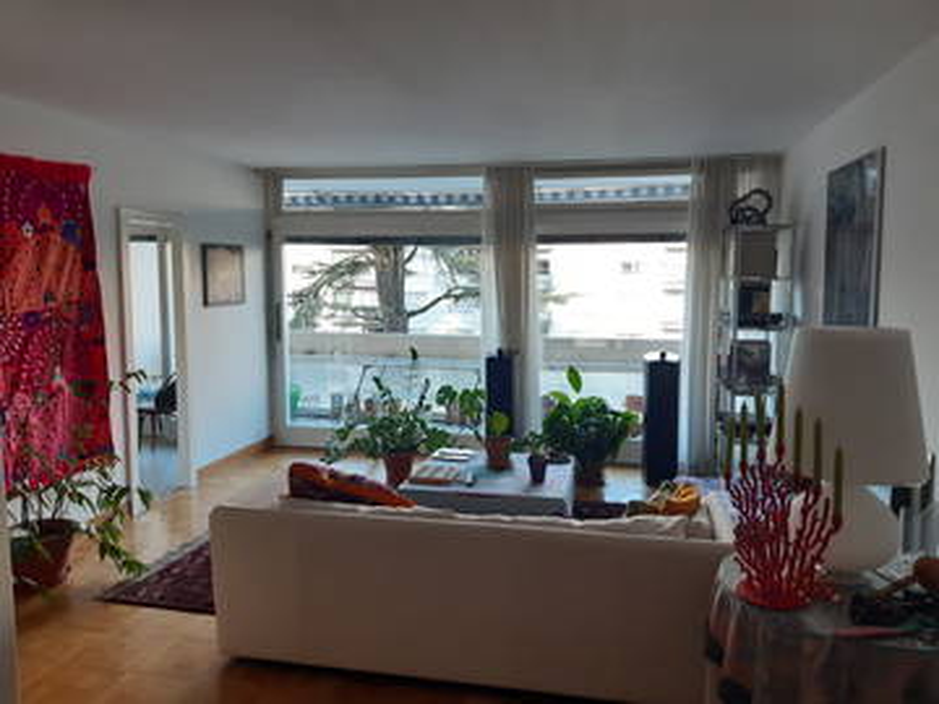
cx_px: 470
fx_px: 705
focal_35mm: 26
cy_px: 352
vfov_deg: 53.1
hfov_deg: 67.3
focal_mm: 3.92
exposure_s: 1/50
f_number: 1.7
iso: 64
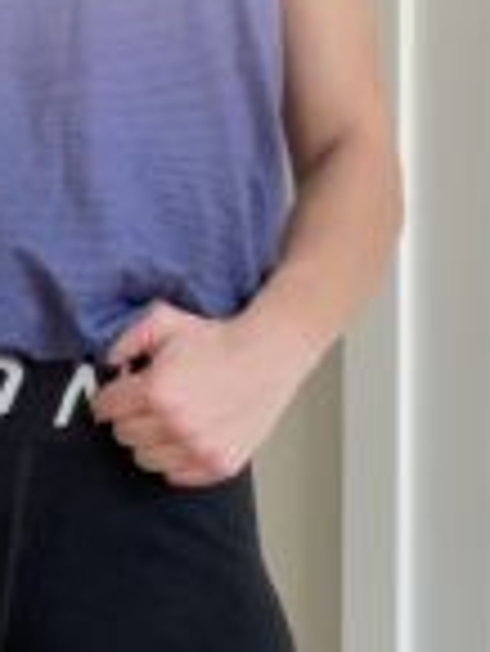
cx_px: 121
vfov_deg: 15.9
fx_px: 2337
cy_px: 351
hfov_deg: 11.9
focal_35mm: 124
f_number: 2.2
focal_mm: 2.71
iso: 100
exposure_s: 1/121
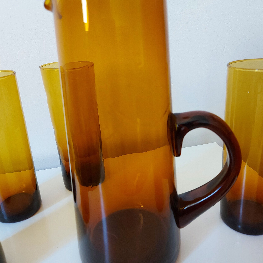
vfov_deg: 55.6
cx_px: 132
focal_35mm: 29
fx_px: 249
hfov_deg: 55.6
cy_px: 129
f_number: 1.8
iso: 200
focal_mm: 5.23
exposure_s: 1/40
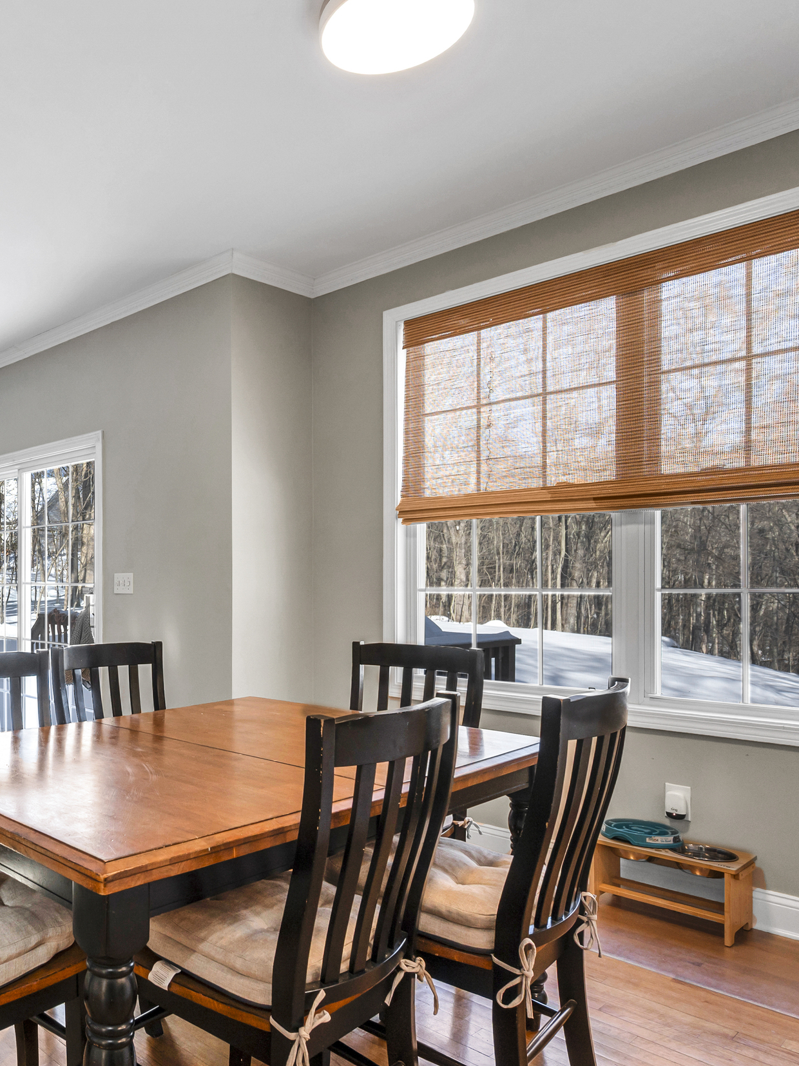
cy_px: 577
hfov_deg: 49.0
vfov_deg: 69.3
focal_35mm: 25
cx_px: 79
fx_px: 769
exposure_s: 1/100
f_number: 7.1
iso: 320
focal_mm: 14
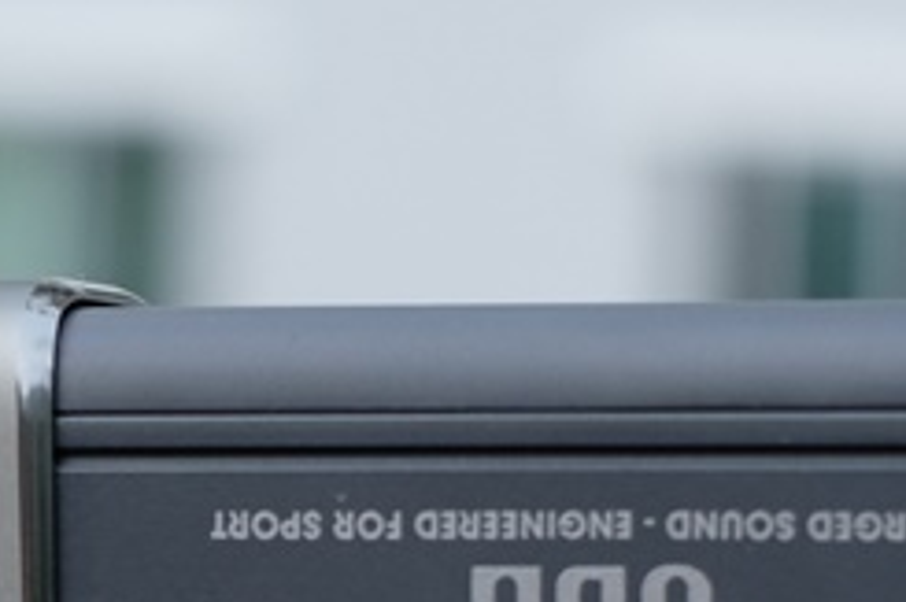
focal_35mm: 234
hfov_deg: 8.7
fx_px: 5885
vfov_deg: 5.8
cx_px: -18
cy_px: 853
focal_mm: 35
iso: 800
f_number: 4
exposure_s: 1/100
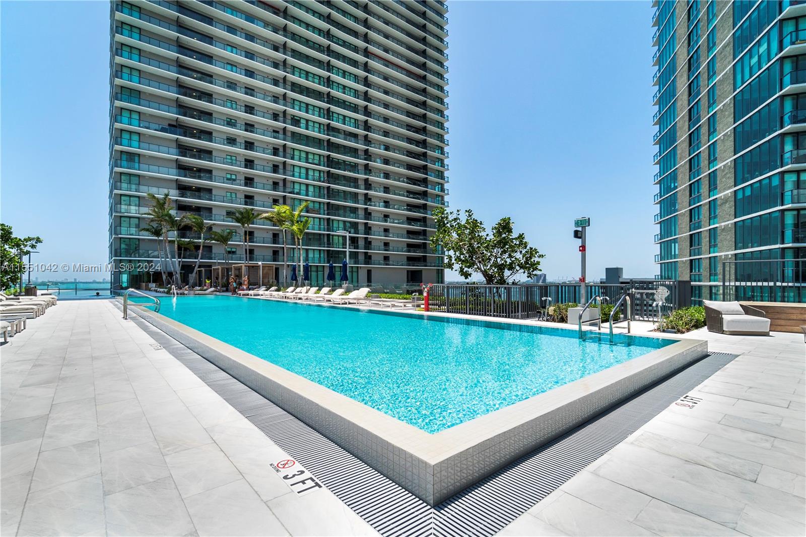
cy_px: 268
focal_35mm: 15
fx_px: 336
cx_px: 403
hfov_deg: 100.4
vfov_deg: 77.3
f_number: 11
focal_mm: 10
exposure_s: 1/250
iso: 125
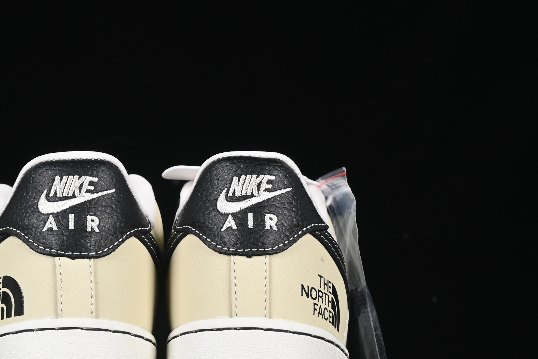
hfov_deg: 16.0
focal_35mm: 128
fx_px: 1913
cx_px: 173
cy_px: 230
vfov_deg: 10.7
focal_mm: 50
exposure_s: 1/80
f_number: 8
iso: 160
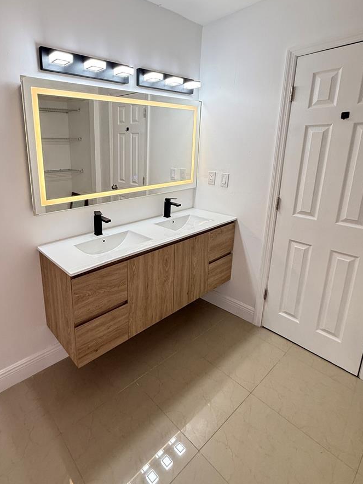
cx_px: 130
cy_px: 208
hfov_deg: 67.3
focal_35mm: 19
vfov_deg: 84.2
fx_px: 266
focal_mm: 2.22
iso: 160
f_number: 2.2
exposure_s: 1/120
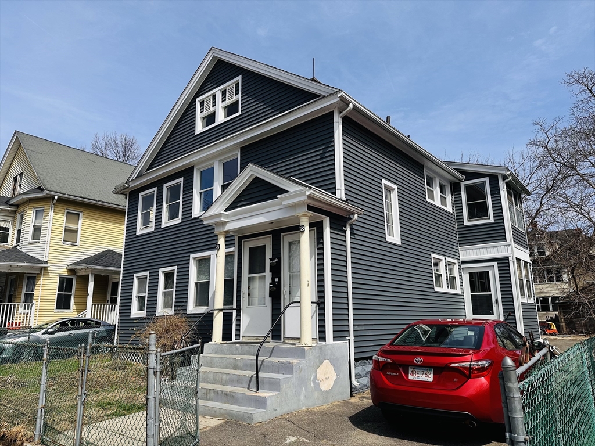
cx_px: 298
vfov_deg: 56.8
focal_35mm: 24
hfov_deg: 71.6
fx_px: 413
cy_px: 223
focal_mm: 6.86
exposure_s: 1/5848
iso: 80
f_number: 1.78
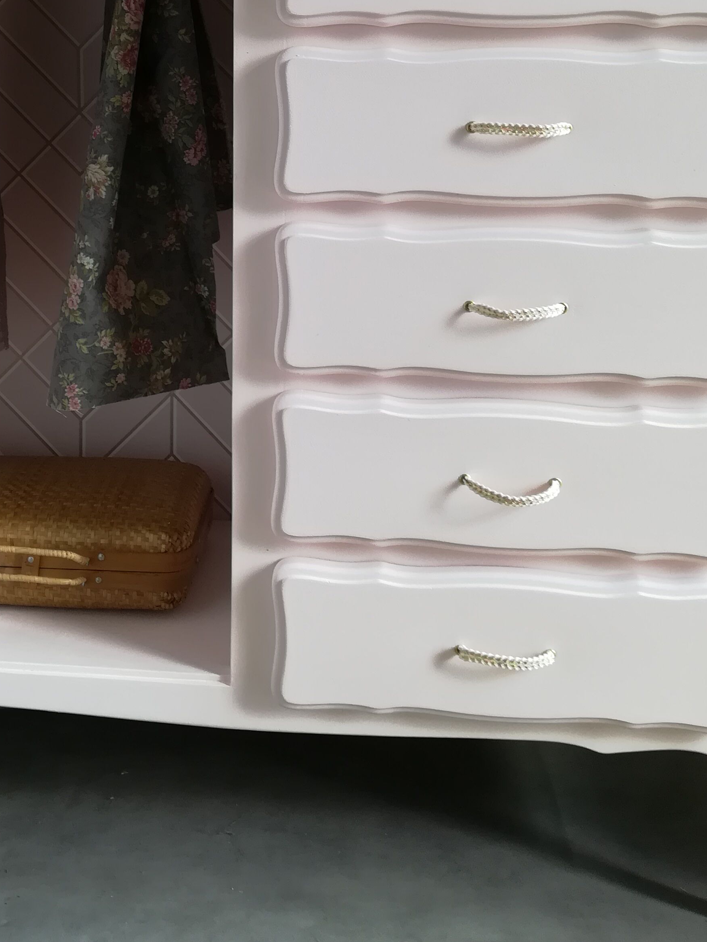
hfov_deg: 32.5
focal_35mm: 44
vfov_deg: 40.6
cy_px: 150
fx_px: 1198
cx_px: 207
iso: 64
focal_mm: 3.83
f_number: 2.2
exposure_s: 1/33.3
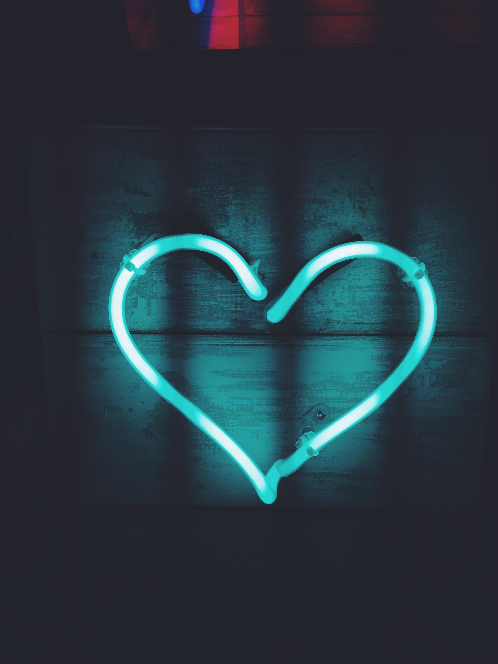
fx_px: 633
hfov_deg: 42.9
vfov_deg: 55.4
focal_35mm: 33
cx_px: 249
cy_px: 332
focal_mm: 4.12
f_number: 2.4
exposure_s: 1/384
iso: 50
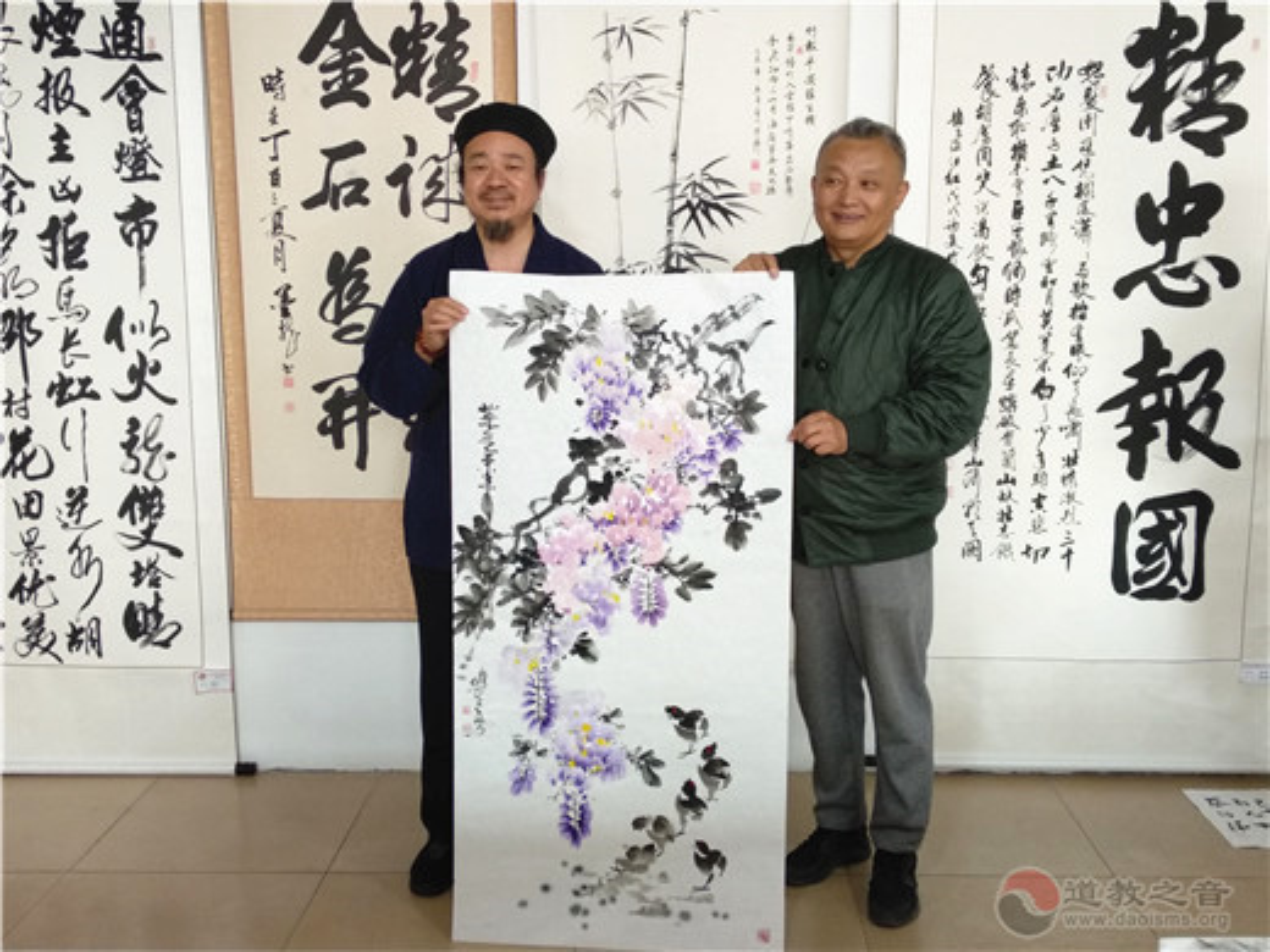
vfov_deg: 53.1
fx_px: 954
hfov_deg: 67.3
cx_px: 635
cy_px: 476
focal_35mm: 26
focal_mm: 3.81
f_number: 2.2
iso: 400
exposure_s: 1/33
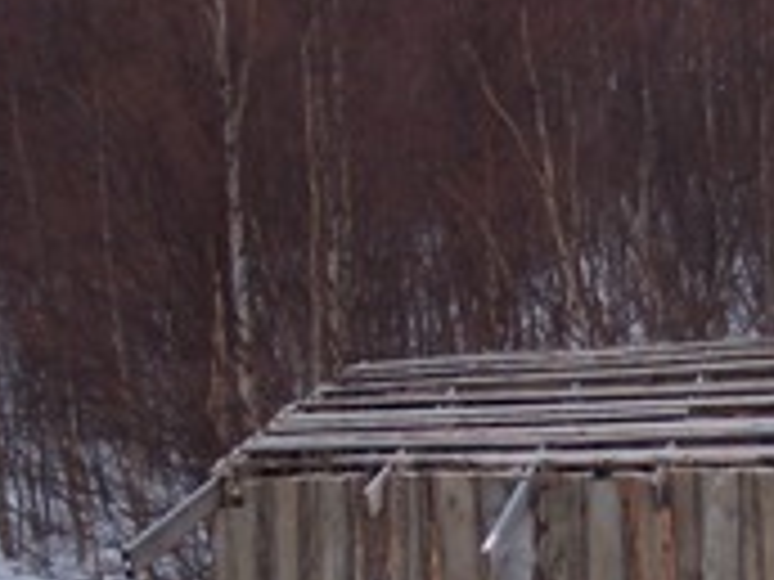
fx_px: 2214
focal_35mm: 99
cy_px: 701
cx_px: 873
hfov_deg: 19.0
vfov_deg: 14.5
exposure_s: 1/180
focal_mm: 8
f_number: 2.8
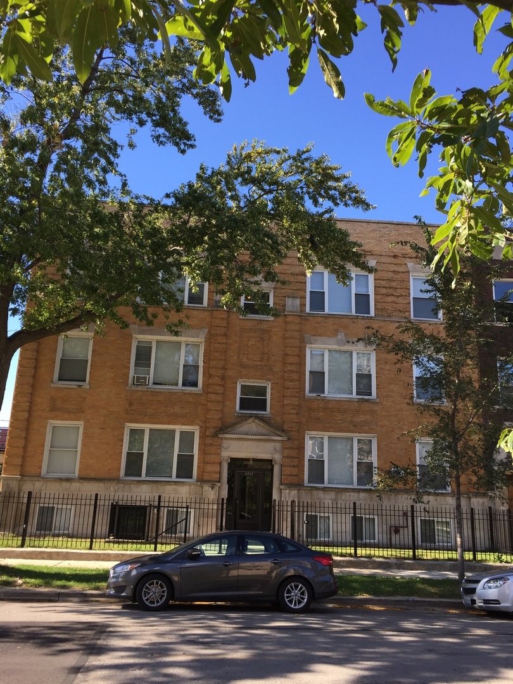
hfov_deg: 48.2
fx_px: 573
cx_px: 256
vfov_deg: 61.7
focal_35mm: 29
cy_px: 342
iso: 32
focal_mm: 4.15
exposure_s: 1/599
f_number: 2.2
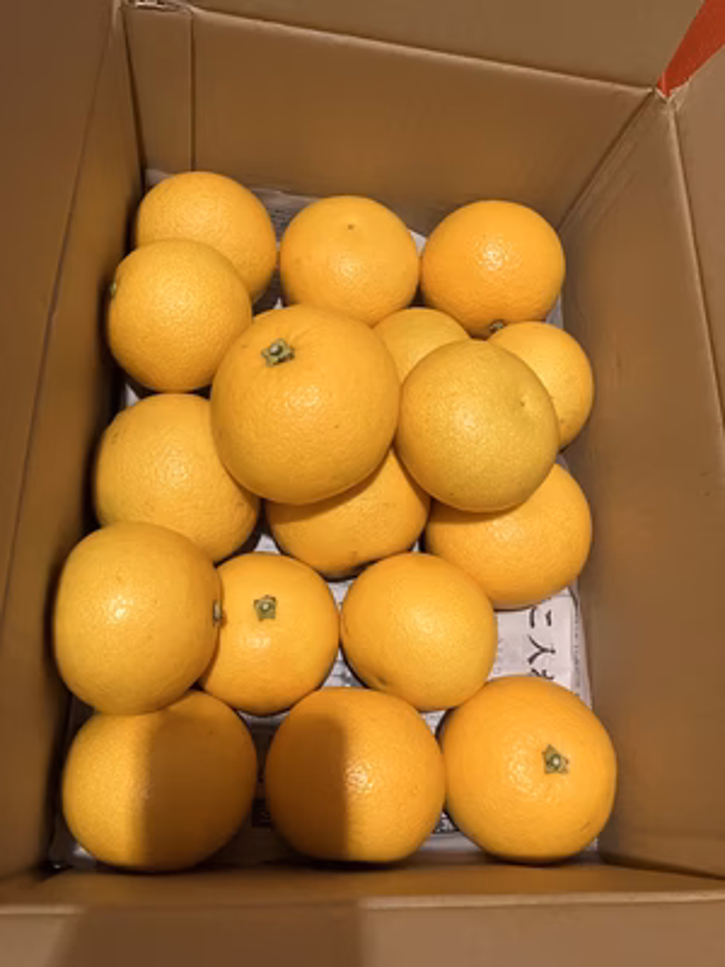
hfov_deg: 49.7
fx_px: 782
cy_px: 484
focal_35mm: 28
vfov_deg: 63.4
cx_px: 362
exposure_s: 1/30
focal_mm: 3.99
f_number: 1.8
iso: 400
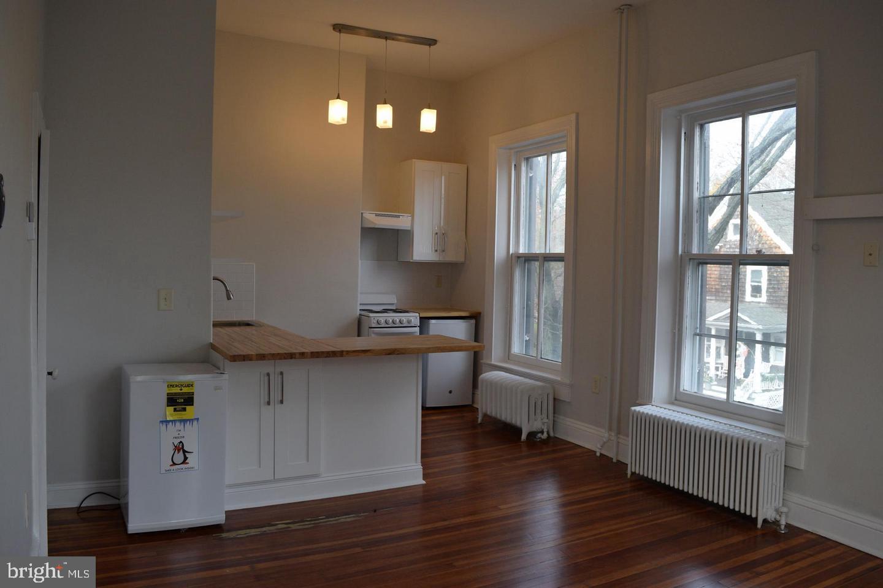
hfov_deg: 67.4
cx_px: 442
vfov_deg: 47.9
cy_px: 294
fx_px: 662
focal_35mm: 27
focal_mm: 18
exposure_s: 1/160
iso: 400
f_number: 6.3
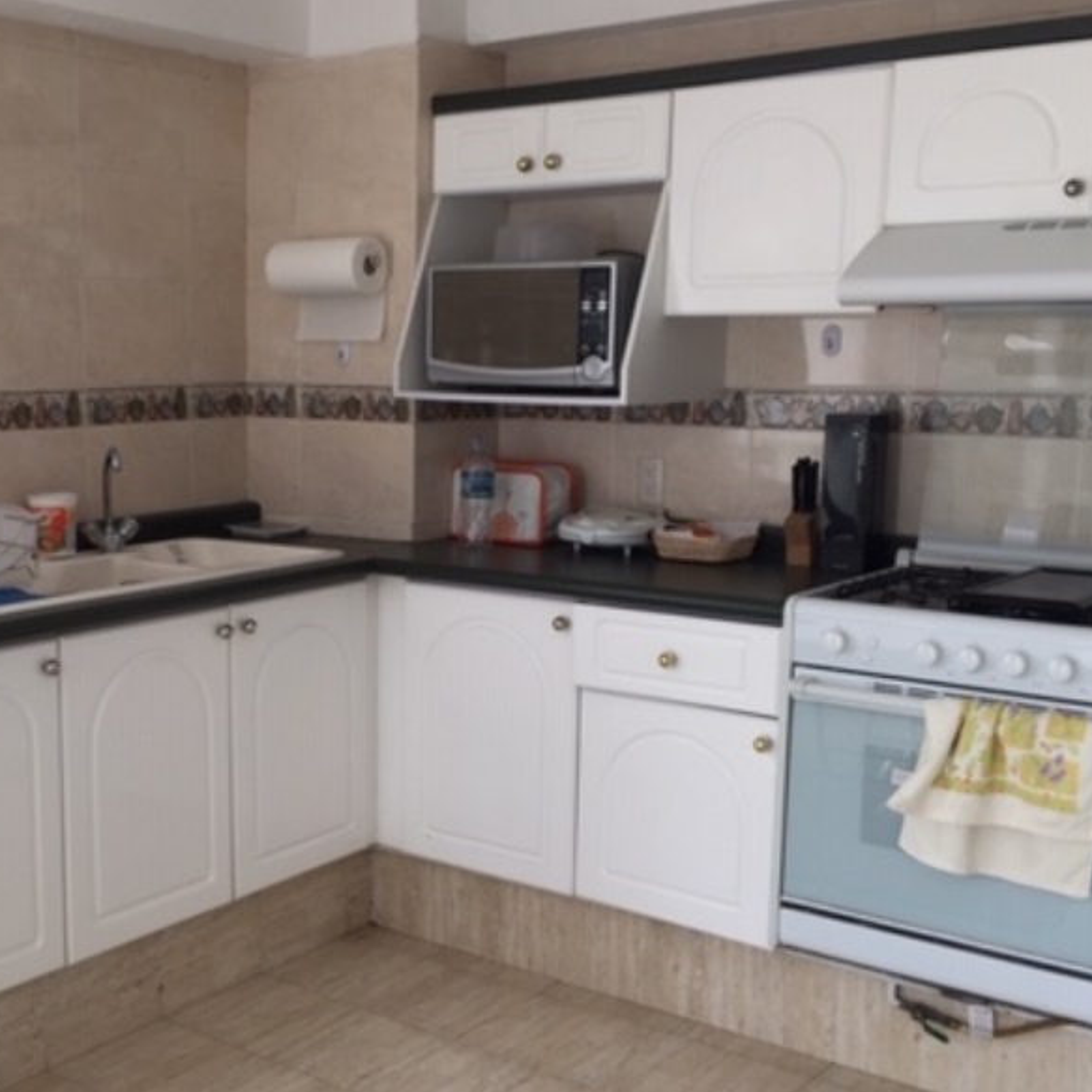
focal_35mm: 45
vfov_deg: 37.5
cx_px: 333
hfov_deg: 37.0
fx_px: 1606
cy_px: 627
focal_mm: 4.15
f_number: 2.2
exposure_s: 1/121
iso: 32
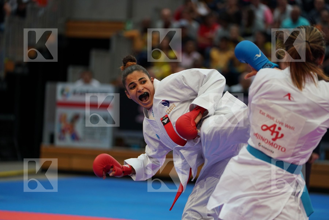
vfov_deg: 9.0
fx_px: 1389
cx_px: 164
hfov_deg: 13.5
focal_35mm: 152
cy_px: 110
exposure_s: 1/1000
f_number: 2.8
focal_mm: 152
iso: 1250
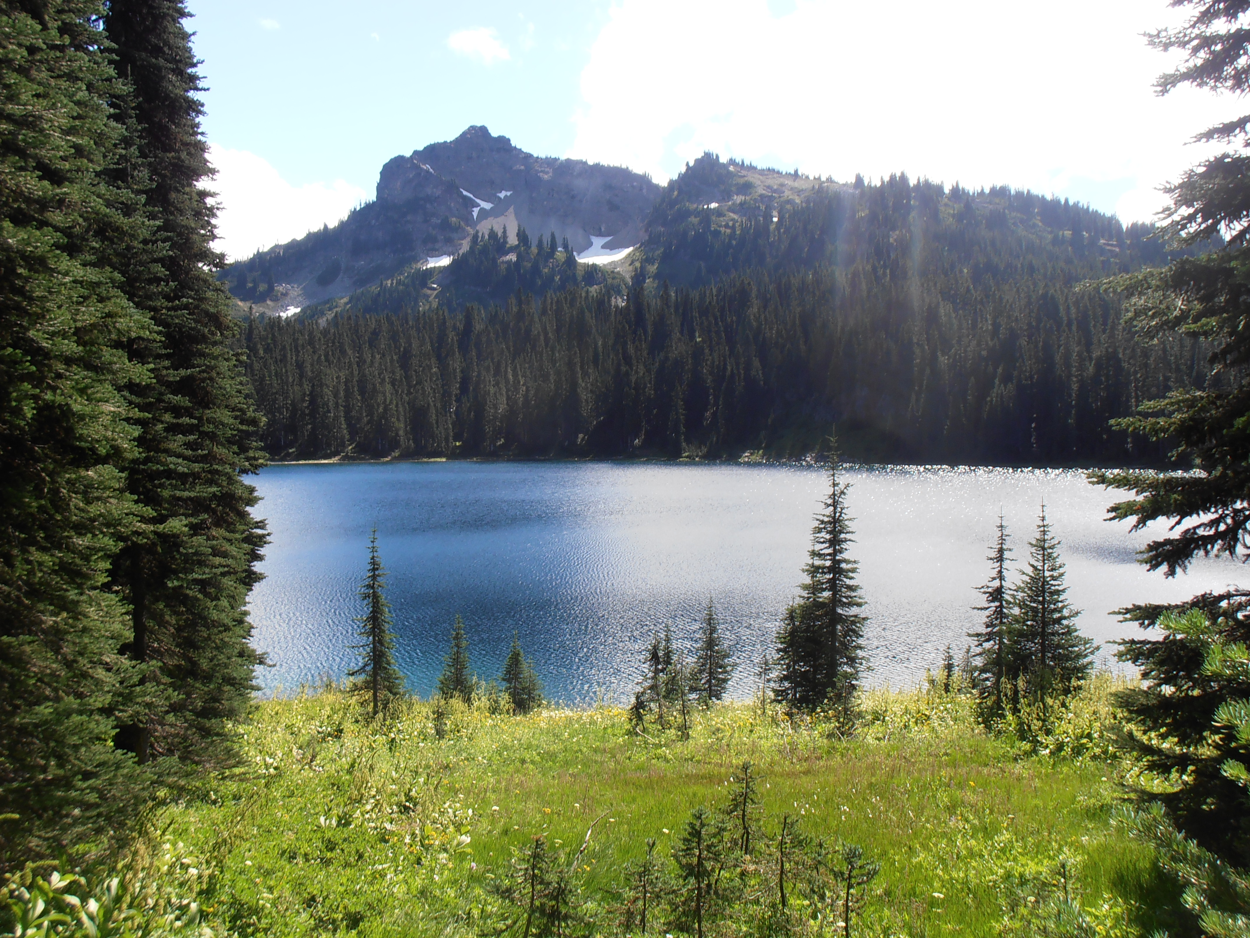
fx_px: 1336
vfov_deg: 38.7
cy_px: 469
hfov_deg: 50.1
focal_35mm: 37
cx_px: 625
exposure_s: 1/80
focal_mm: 6.61
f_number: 9.9
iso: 80
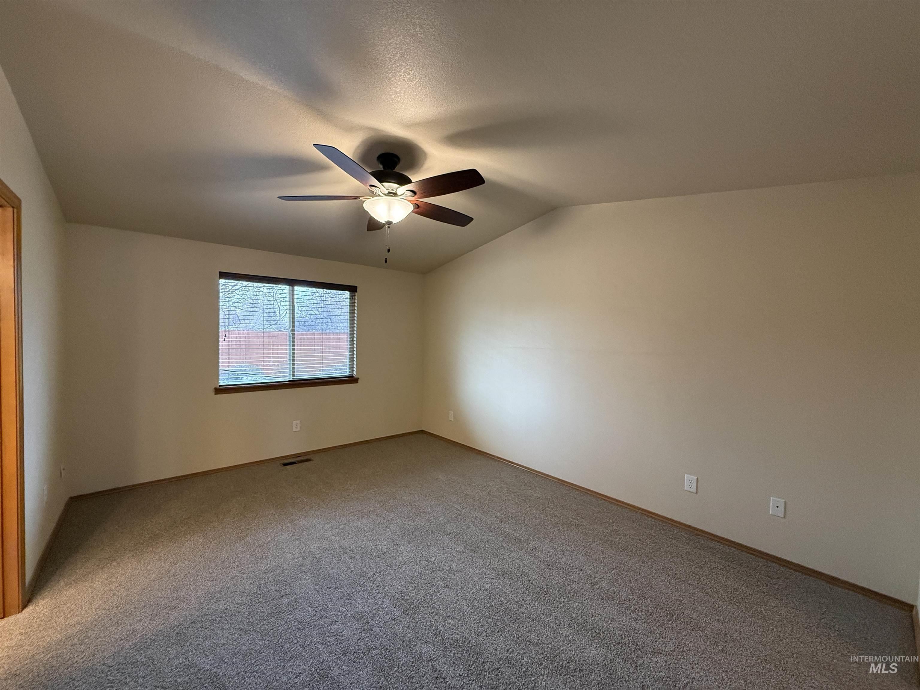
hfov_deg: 102.1
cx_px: 460
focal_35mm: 14
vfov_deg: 85.7
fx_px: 372
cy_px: 345
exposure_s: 1/120
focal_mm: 2.22
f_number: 2.2
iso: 500
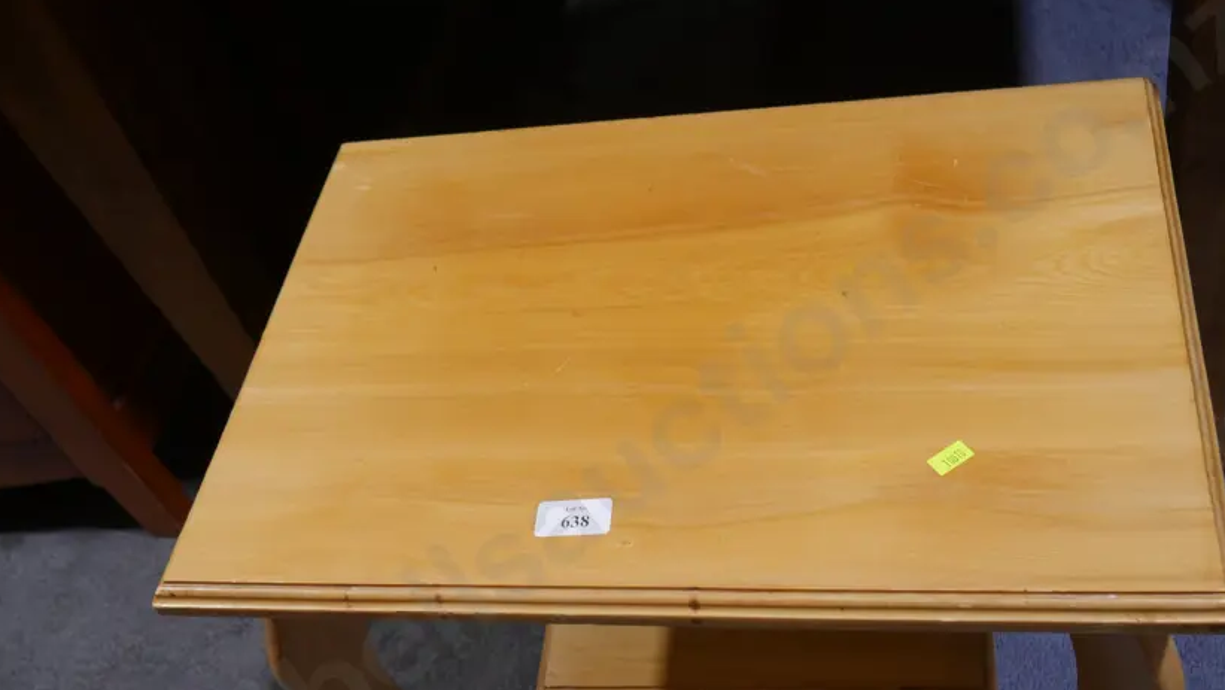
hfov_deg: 52.8
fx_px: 1235
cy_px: 472
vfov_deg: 30.9
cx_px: 635
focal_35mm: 38
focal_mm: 14
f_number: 3.5
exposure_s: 1/80
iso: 200
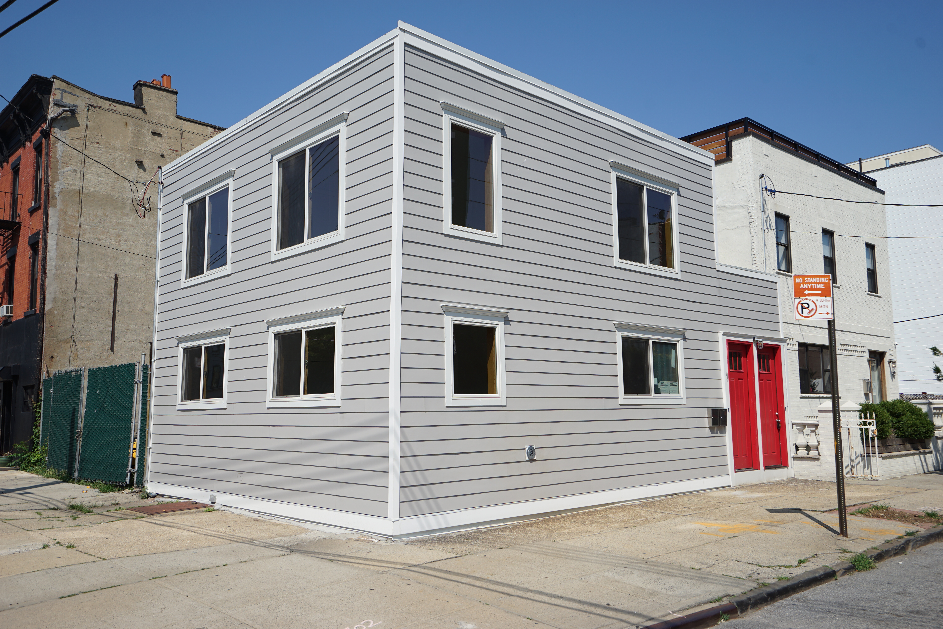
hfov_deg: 61.9
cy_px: 314
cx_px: 472
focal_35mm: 30
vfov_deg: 43.6
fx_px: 786
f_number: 6.3
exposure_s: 1/640
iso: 100
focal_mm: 30
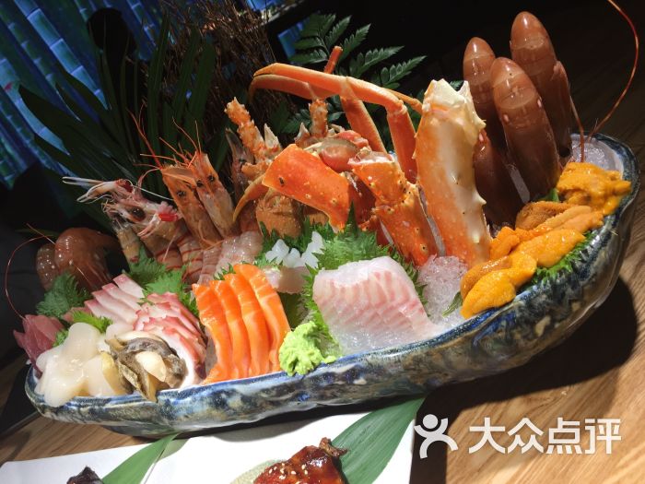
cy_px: 242
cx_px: 322
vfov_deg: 48.2
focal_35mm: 29
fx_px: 540
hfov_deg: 61.7
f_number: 2.2
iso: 32
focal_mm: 4.15
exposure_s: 1/100
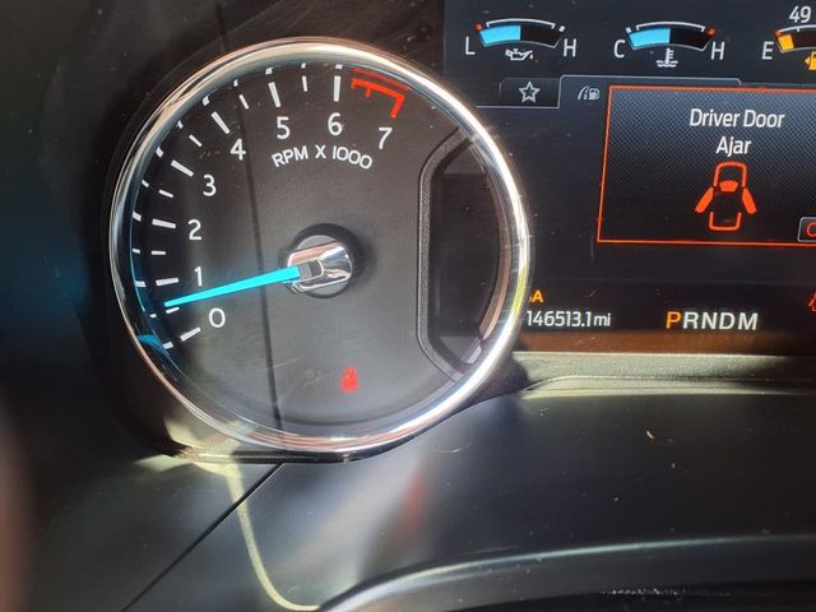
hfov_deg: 65.3
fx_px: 636
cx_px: 408
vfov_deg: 51.4
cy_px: 306
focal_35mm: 27
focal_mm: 3.58
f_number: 1.9
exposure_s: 1/40
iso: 125
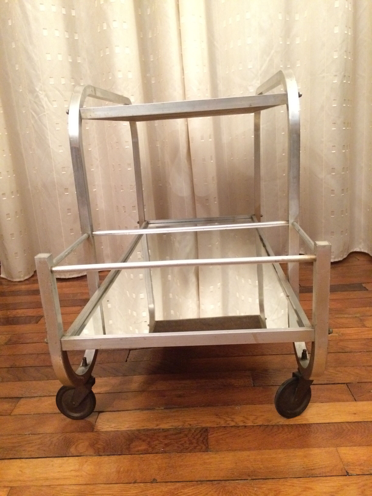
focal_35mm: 29
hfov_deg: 48.2
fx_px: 416
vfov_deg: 61.7
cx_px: 186
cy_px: 248
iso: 640
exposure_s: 1/17
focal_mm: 4.15
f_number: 2.2
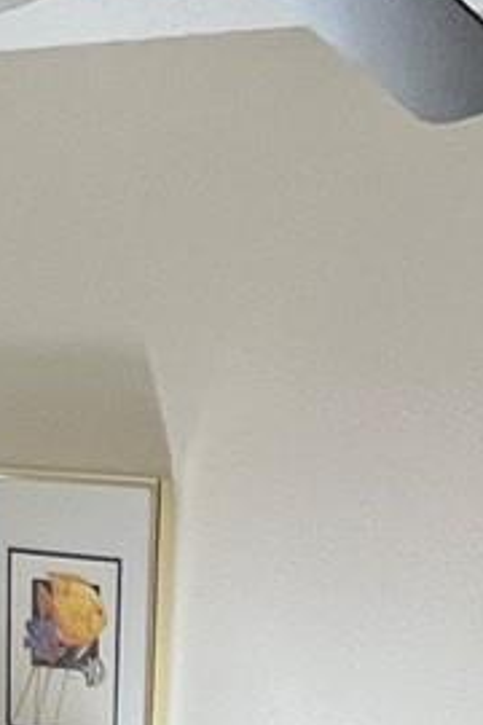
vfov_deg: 17.8
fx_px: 1610
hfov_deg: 16.8
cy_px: 1442
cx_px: 445
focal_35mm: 80
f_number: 1.8
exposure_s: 1/60
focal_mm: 1.57
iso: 320
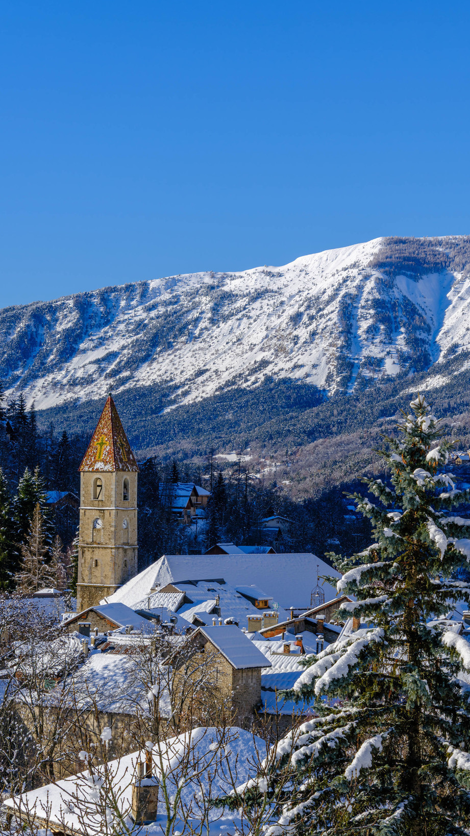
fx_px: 2704
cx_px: 400
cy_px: 543
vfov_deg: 17.5
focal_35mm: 122
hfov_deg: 9.9
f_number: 16
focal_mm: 109.3
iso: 320
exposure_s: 1/160
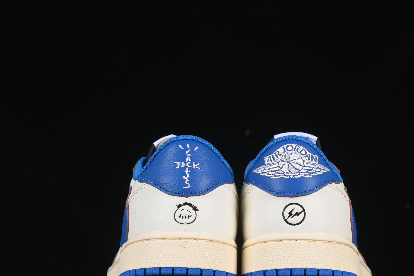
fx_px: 1196
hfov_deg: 19.6
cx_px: 239
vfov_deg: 13.2
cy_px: 160
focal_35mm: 104
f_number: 8
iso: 160
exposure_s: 1/80
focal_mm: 50
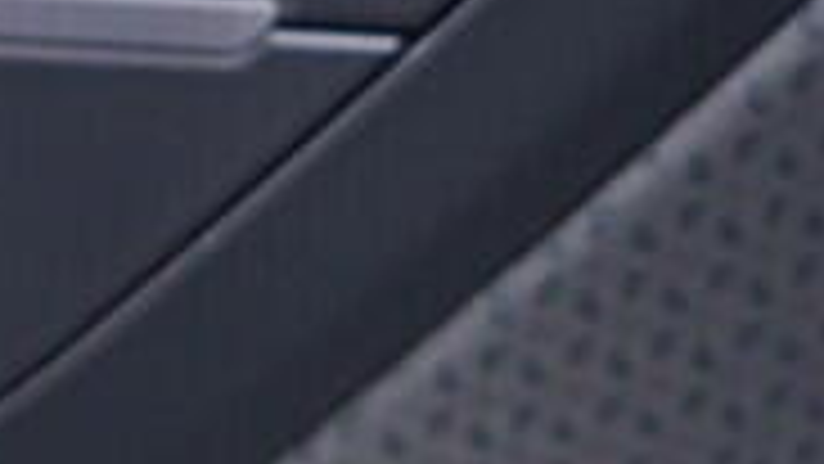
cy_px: 133
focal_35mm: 211
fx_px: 4611
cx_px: -824
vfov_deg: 5.8
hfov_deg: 9.5
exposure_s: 1/40
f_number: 2.8
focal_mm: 24
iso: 320
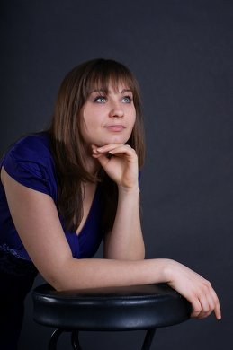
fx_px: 730
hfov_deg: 18.1
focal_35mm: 75
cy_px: 175
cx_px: 116
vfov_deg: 27.0
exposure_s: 1/200
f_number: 7.1
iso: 100
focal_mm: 50
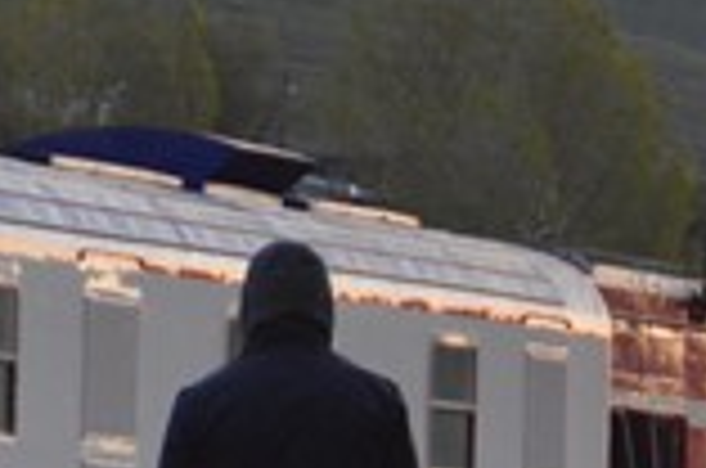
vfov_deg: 2.9
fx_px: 9141
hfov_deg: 4.4
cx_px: -130
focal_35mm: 467
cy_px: 434
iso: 2200
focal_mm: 75
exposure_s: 1/125
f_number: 5.6
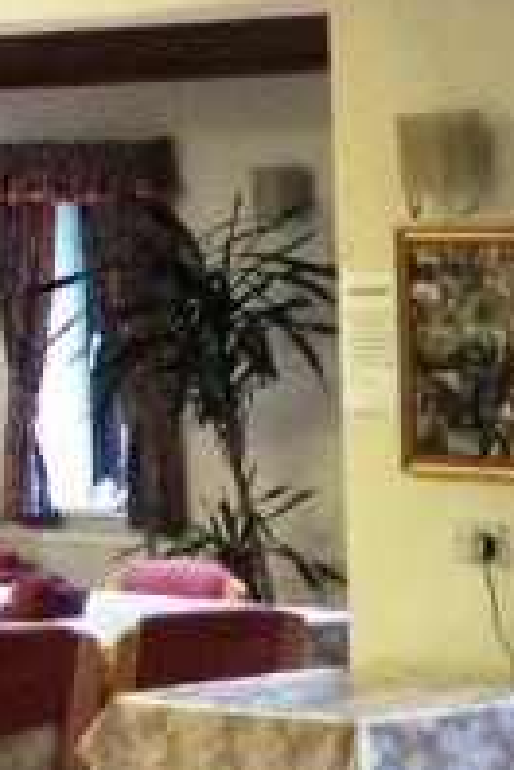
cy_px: 517
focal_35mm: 188
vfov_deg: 10.9
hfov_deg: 7.0
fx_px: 4026
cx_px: 1164
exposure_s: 1/20
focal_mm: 4.28
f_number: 2.4
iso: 200
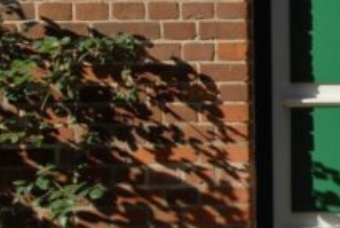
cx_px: 529
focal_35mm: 158
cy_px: 88
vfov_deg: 8.7
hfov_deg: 12.3
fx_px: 1493
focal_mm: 29
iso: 100
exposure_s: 1/250
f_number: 8
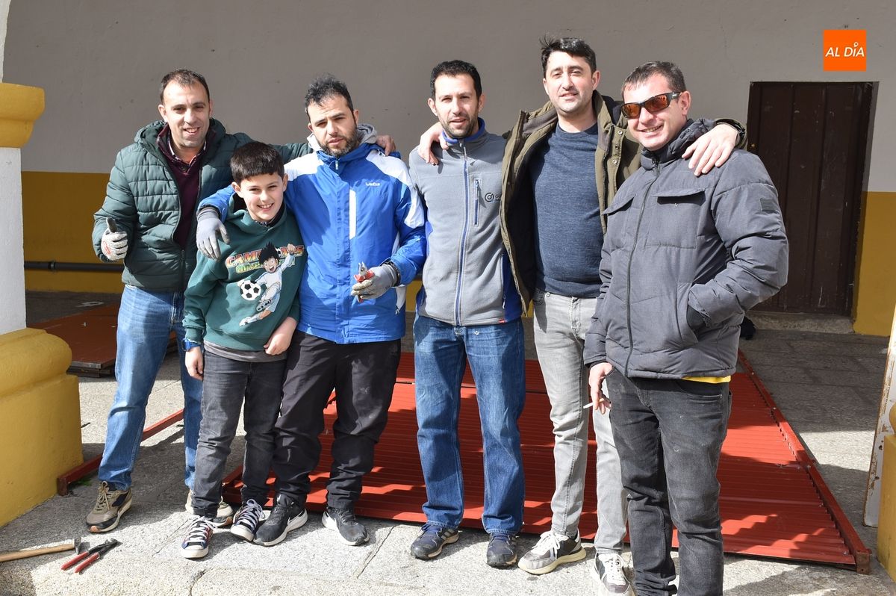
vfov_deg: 36.8
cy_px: 298
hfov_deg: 53.2
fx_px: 895
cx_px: 448
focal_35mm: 36
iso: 280
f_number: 8
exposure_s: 1/250
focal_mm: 24
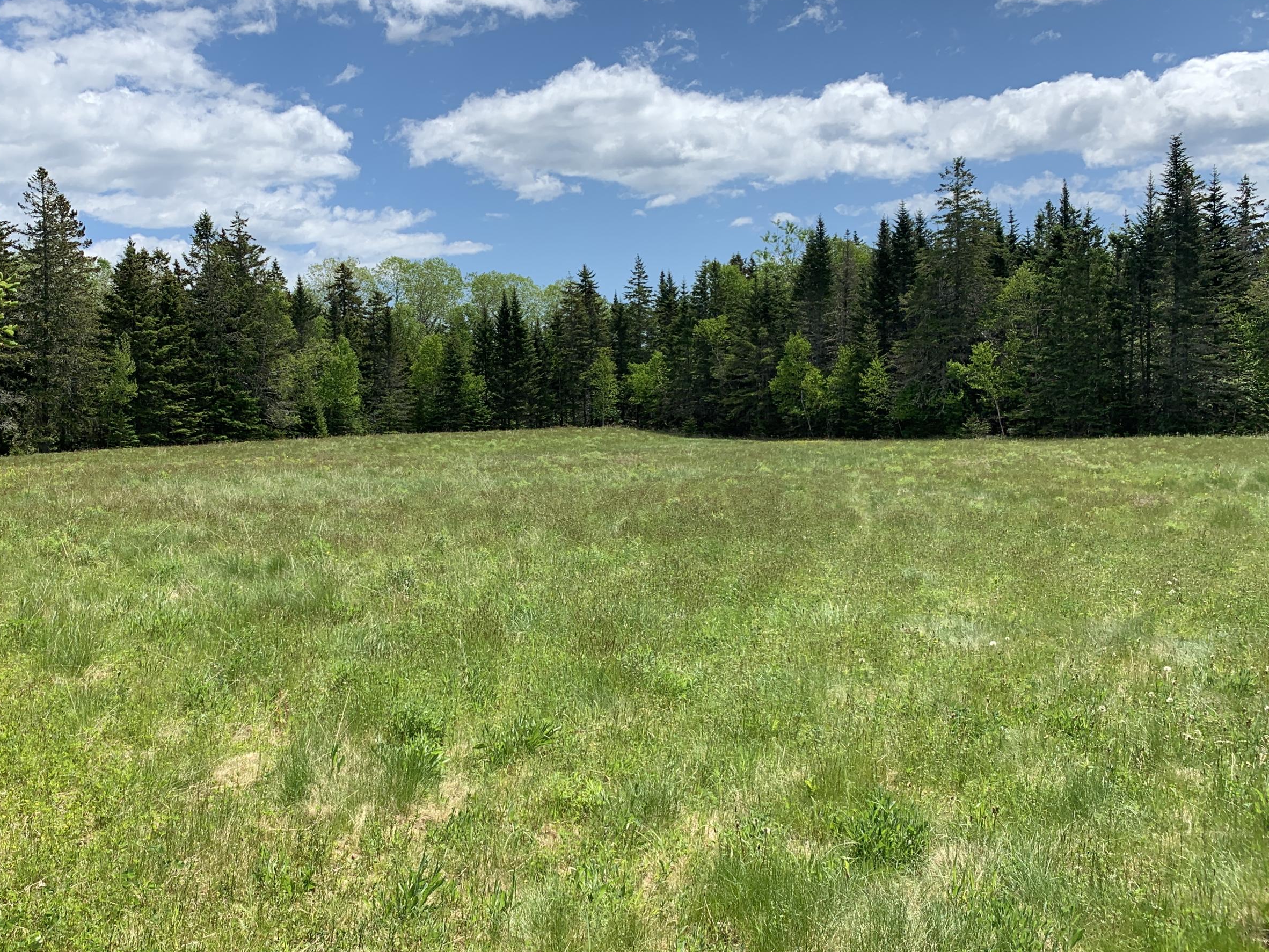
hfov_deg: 55.1
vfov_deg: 42.9
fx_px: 1210
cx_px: 526
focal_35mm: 33
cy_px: 476
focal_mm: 4.25
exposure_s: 1/2681
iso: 25
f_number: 1.8
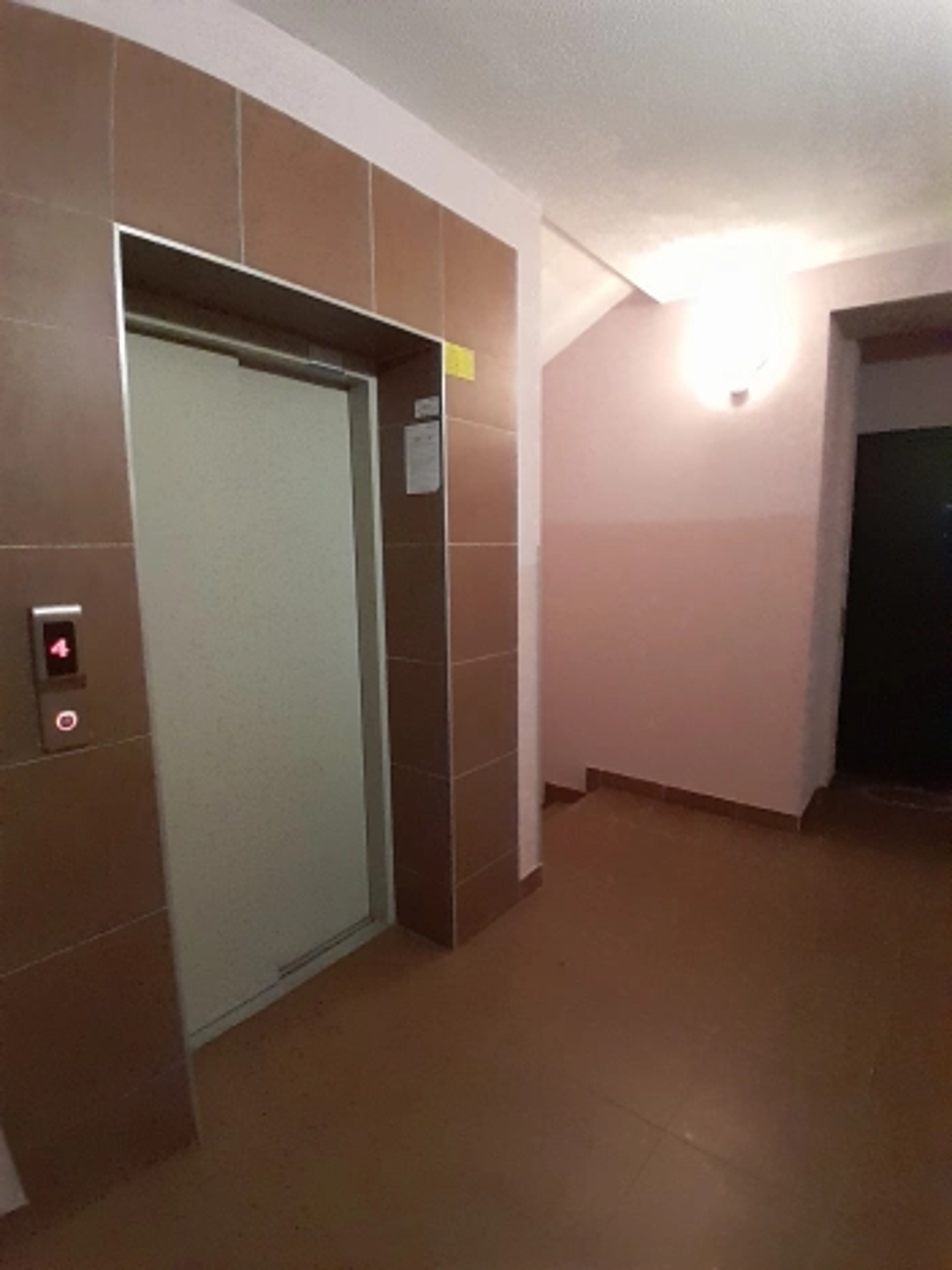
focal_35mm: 17
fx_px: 623
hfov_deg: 74.7
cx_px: 476
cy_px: 635
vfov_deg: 91.0
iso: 800
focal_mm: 1.46
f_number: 2.2
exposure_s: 1/20
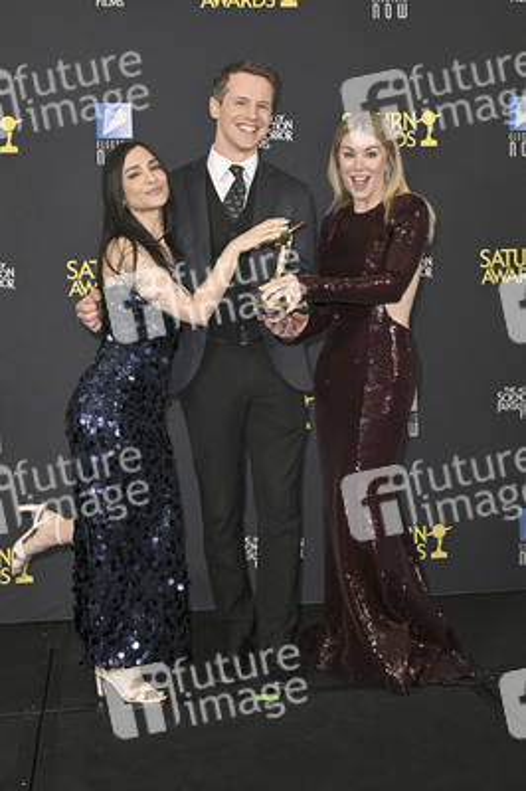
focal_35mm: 44
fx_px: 966
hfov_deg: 30.5
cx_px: 263
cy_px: 396
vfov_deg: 44.5
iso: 2000
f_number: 5.6
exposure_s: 1/320
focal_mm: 44
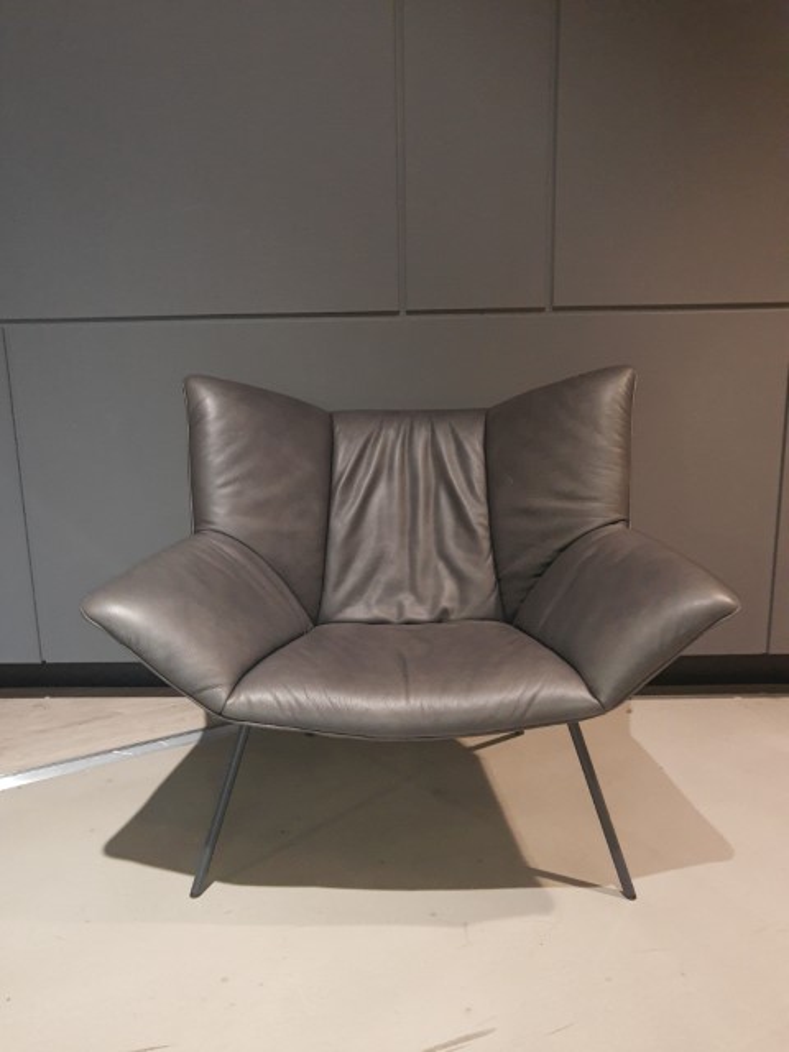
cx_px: 394
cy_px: 526
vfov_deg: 67.3
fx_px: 790
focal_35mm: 26
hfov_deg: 53.1
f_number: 1.8
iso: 328
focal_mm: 3.95
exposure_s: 1/50
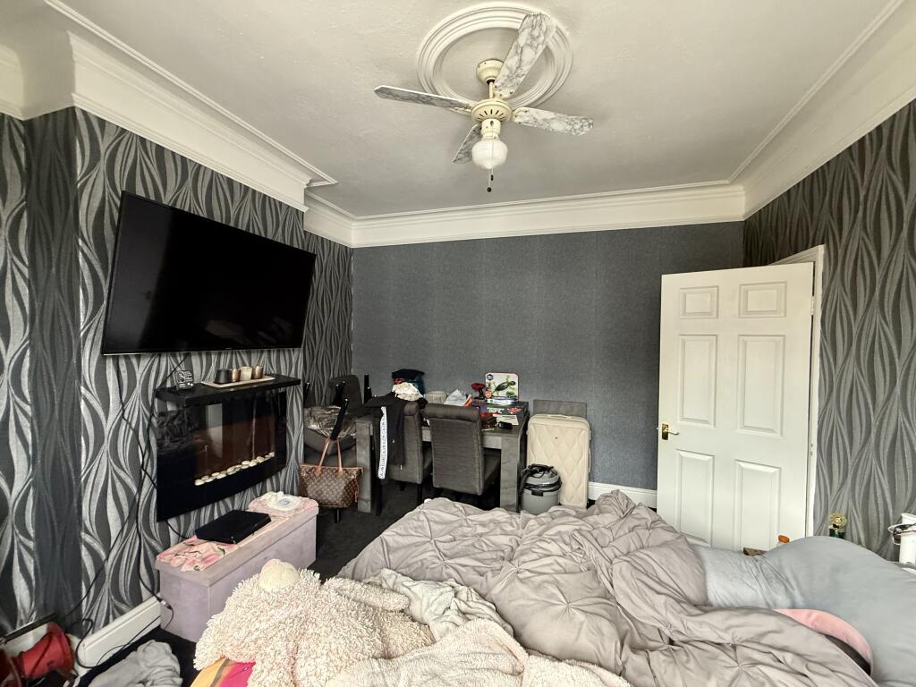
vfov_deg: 85.7
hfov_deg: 102.1
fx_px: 370
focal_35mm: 14
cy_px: 344
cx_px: 458
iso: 400
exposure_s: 1/60
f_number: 2.2
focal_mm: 2.22
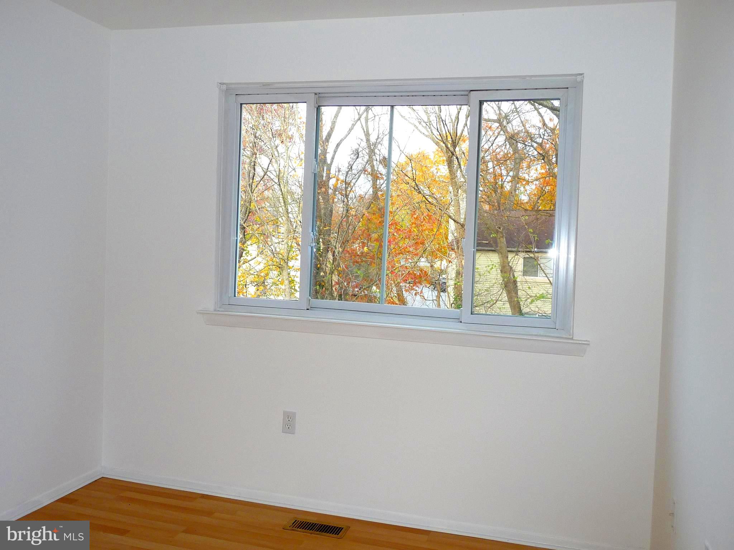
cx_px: 367
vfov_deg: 46.8
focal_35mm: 30
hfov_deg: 60.0
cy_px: 275
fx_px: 636
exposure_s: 1/30
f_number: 3.4
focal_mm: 5
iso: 125
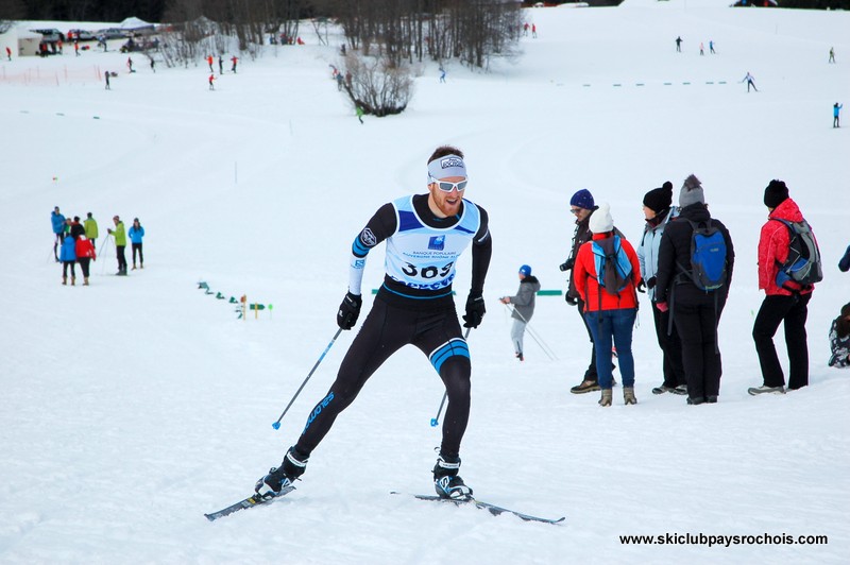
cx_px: 425
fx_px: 3008
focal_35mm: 128
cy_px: 282
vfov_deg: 10.7
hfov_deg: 16.1
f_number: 5
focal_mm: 85
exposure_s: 1/1250
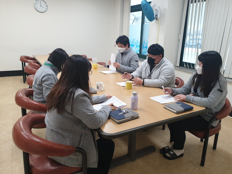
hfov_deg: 67.3
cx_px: 116
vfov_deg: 53.1
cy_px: 87
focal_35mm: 26
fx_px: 174
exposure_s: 1/60
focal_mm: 4.3
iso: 200
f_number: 2.4
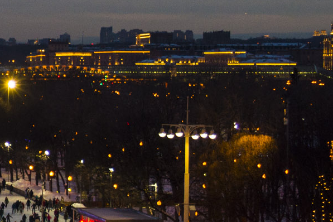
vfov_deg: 7.8
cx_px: -272
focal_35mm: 176
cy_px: 110
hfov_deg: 10.9
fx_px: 1628
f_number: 4
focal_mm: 35
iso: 640
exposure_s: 1/100
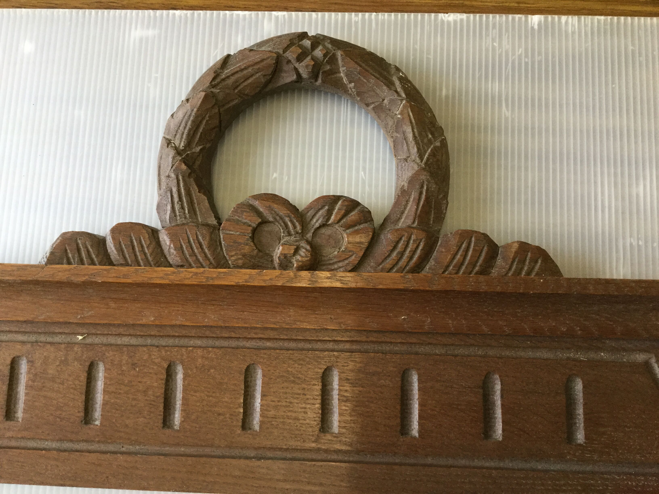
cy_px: 247
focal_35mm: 31
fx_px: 590
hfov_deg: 58.4
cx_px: 330
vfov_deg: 45.4
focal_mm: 3.3
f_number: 2.4
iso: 125
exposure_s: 1/33
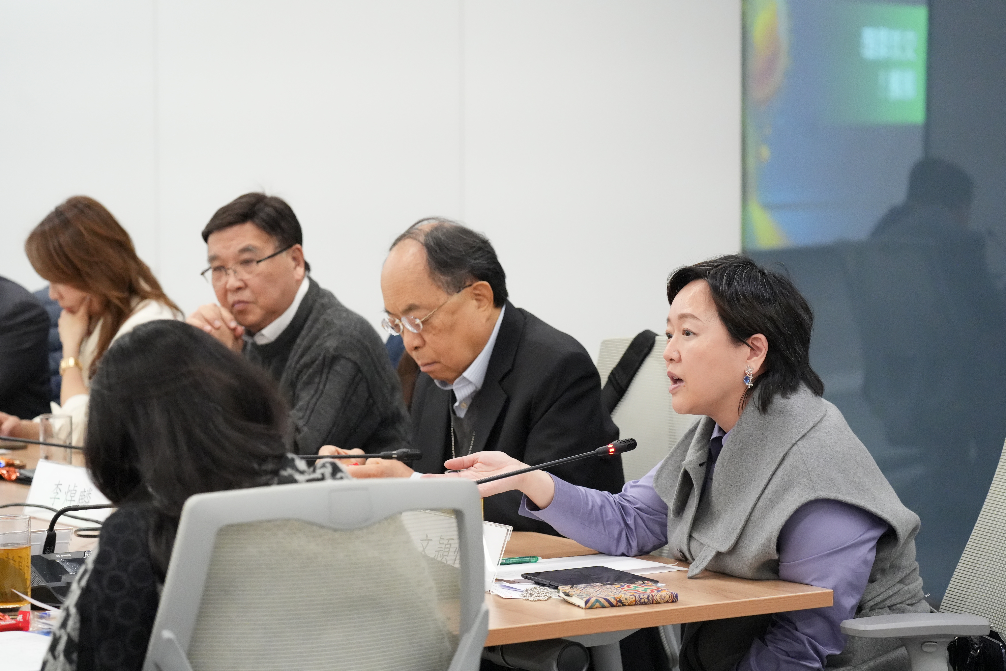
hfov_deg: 18.9
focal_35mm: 108
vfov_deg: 12.7
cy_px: 336
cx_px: 503
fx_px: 3018
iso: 10000
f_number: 4.5
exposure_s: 1/160
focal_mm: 108
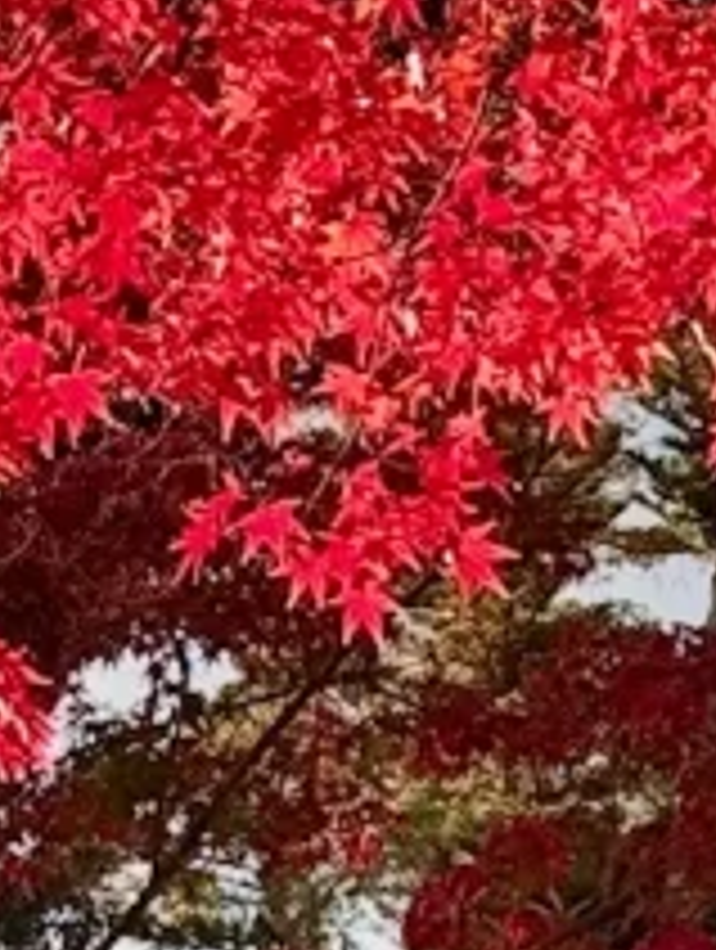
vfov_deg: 6.0
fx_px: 8991
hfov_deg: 4.5
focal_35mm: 327
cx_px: 1644
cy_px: 1355
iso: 64
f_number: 1.78
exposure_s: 1/541
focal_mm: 6.76
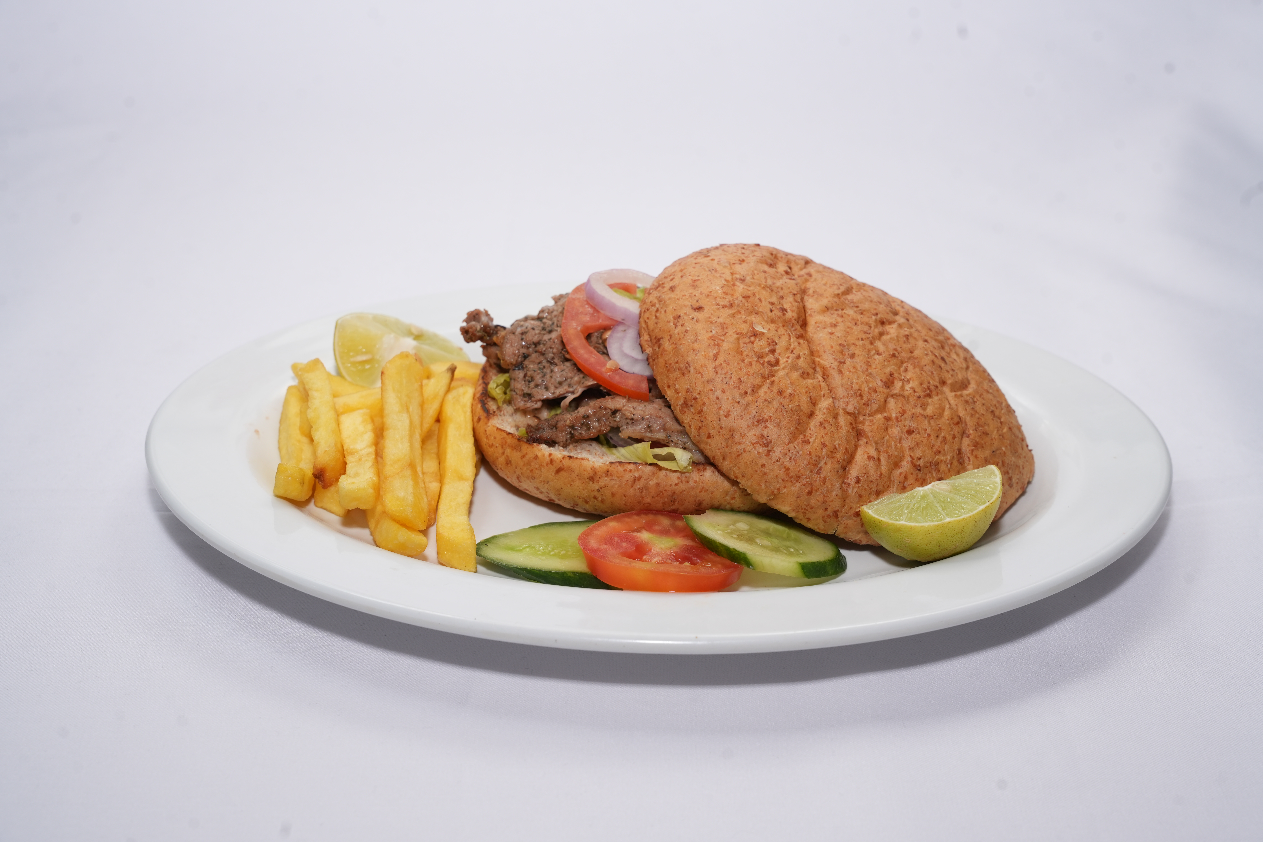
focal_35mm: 50
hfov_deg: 39.7
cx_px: 632
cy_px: 421
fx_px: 1751
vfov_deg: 27.0
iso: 320
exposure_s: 1/100
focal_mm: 49.9
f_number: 9
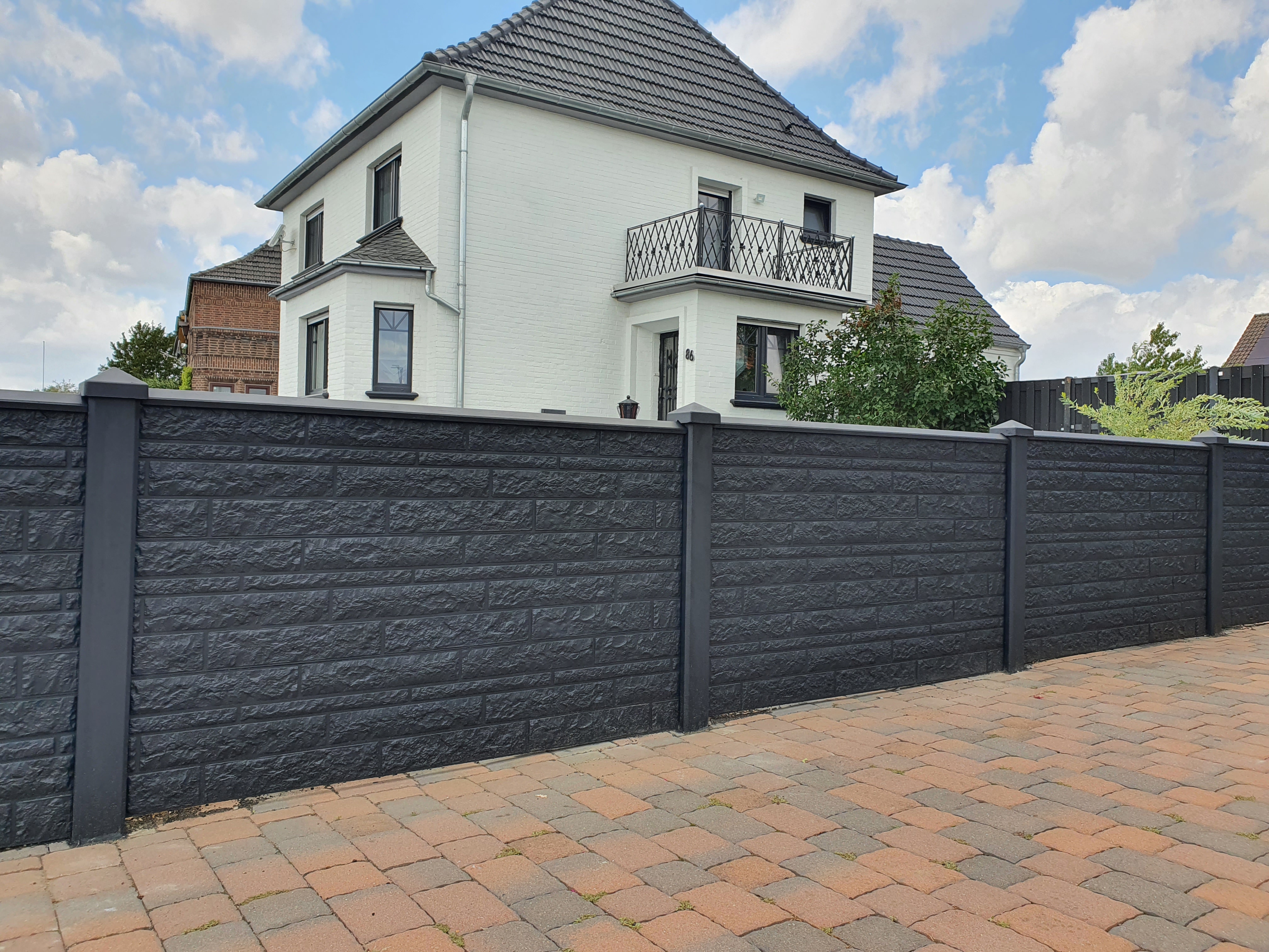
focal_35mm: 26
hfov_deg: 67.3
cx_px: 634
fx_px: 953
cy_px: 476
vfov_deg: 53.1
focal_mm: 4.32
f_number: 2.4
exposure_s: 1/455
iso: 50
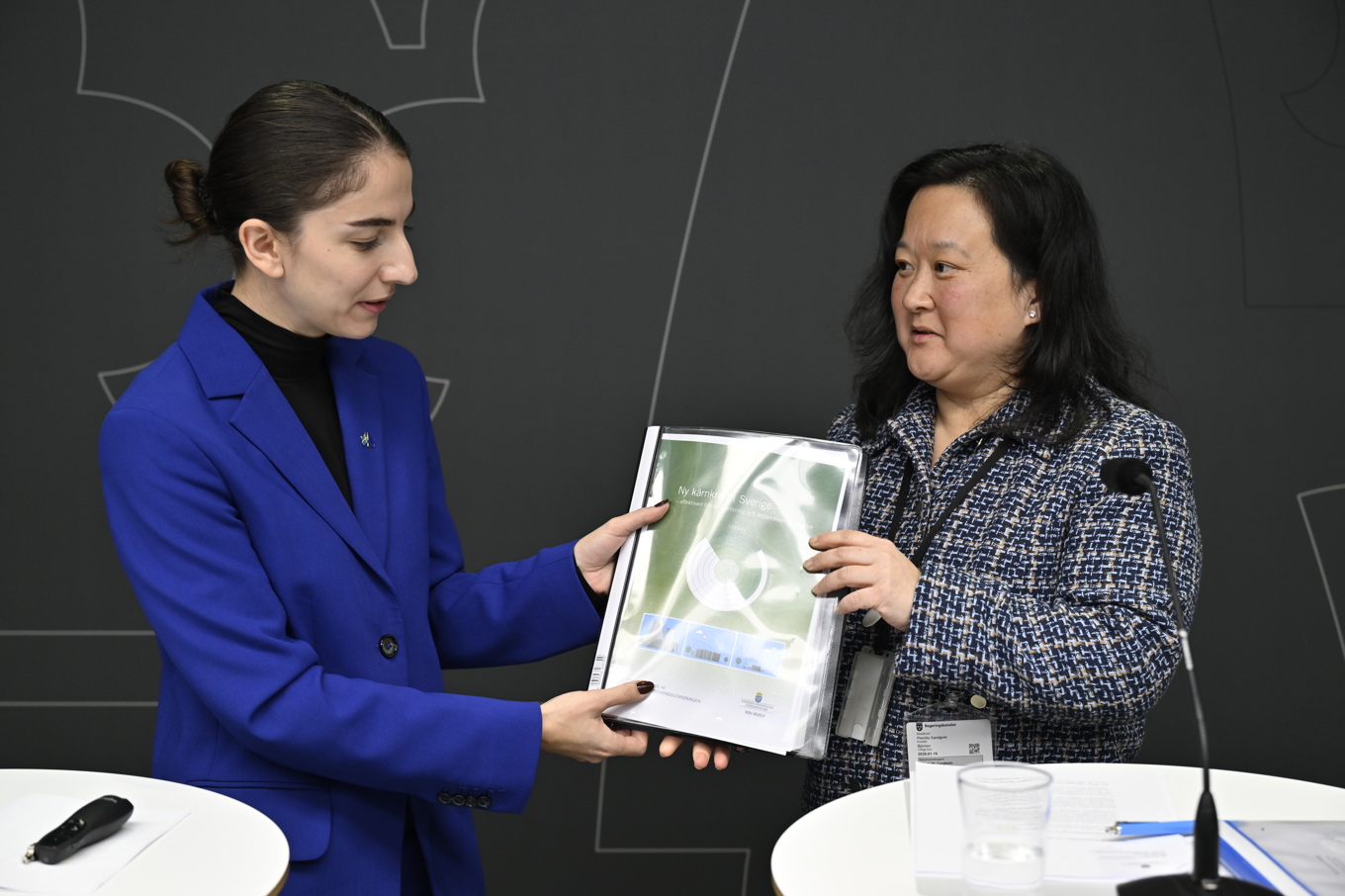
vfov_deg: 25.0
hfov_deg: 36.9
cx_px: 672
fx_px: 2017
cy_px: 448
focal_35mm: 54
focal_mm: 54
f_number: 4
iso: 800
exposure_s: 1/250
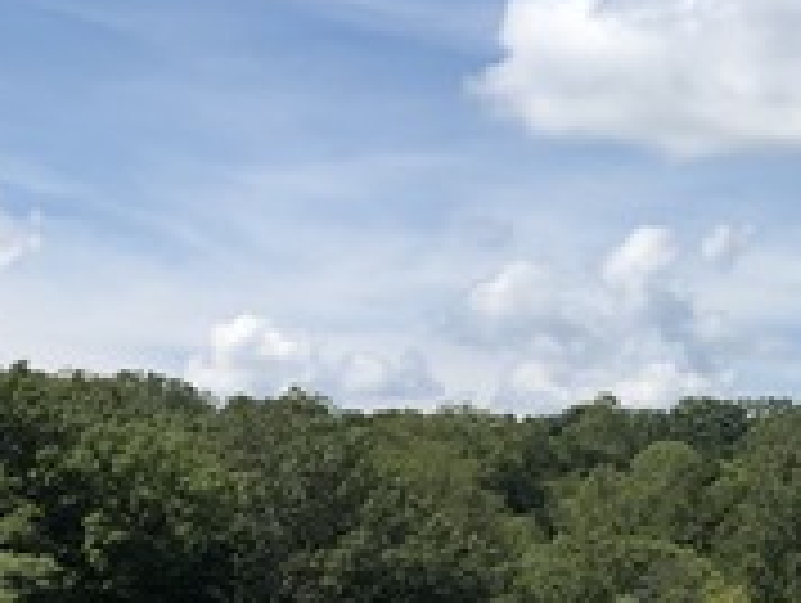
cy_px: 619
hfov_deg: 18.7
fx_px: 2294
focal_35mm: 99
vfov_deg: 14.7
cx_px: 961
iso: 20
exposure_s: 1/2525
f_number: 1.8
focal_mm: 3.99
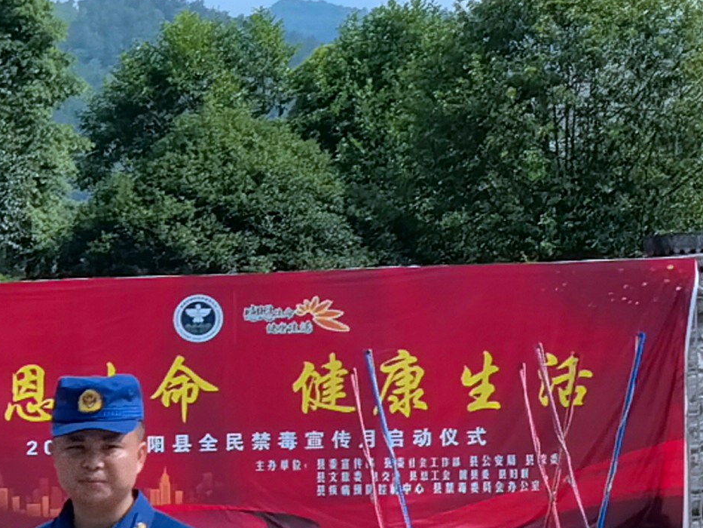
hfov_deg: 10.2
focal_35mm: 180
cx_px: -646
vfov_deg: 8.2
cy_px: 509
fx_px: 3656
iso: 50
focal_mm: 5.54
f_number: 1.8
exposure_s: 1/2481
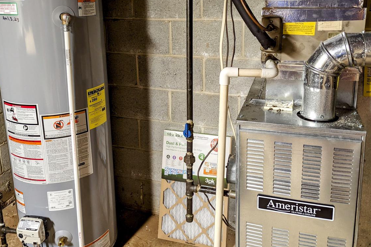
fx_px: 350
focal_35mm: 34
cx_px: 182
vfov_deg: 38.3
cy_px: 74
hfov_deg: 55.8
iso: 515
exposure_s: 1/24
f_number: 1.85
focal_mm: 6.81
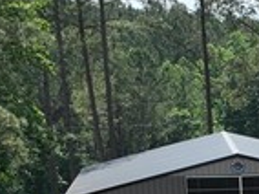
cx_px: 589
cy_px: 363
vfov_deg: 8.2
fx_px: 1292
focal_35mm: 173
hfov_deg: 10.2
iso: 220
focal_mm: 12.29
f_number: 2.8
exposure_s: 1/400
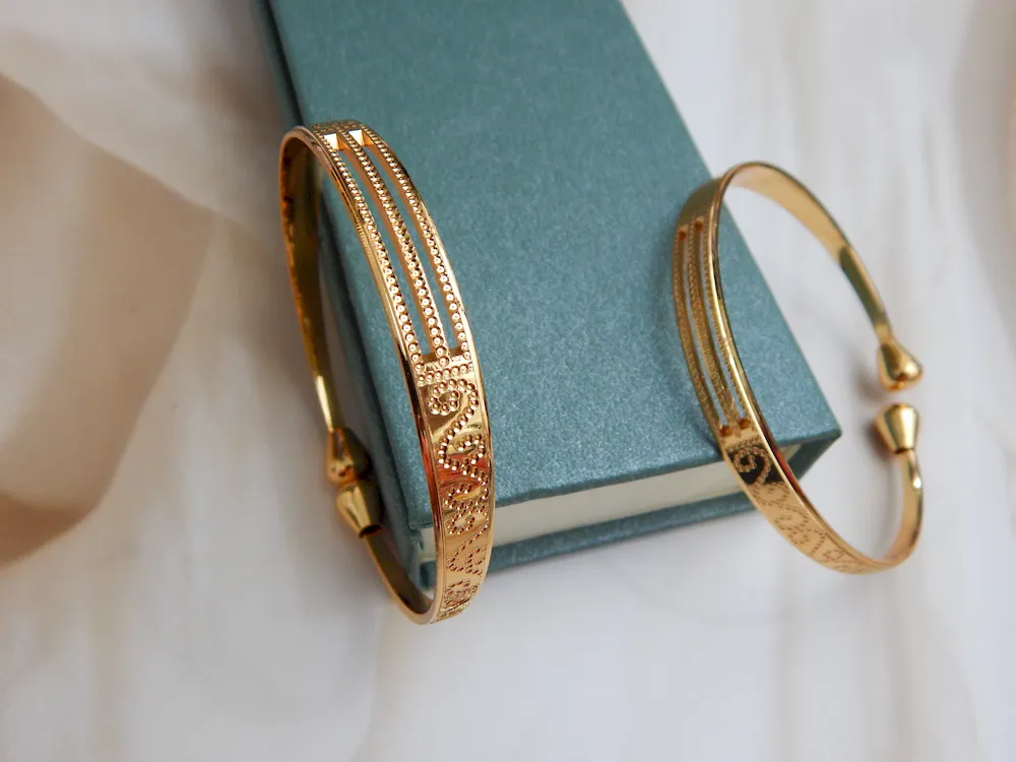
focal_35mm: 34
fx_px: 998
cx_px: 508
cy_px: 381
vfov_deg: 41.8
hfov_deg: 54.0
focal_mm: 6.1
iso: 250
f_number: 3.3
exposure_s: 1/30
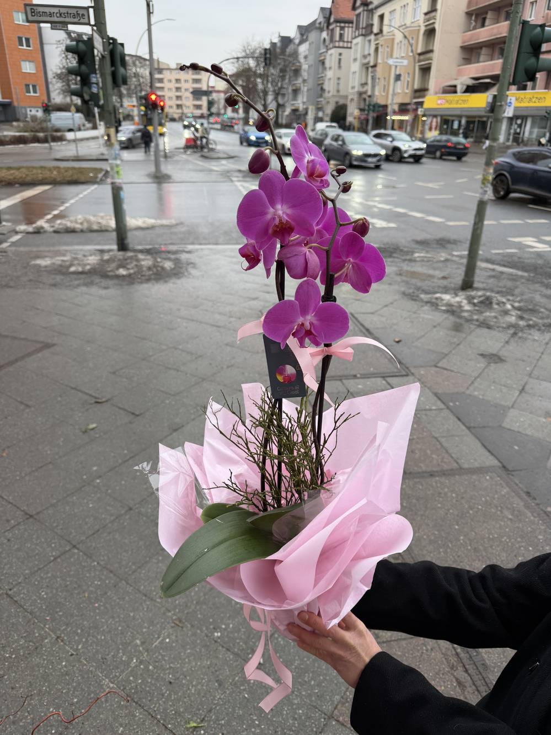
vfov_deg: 71.6
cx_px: 276
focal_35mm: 24
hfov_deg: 56.8
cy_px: 368
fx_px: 509
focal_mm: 6.76
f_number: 1.78
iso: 64
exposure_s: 1/121
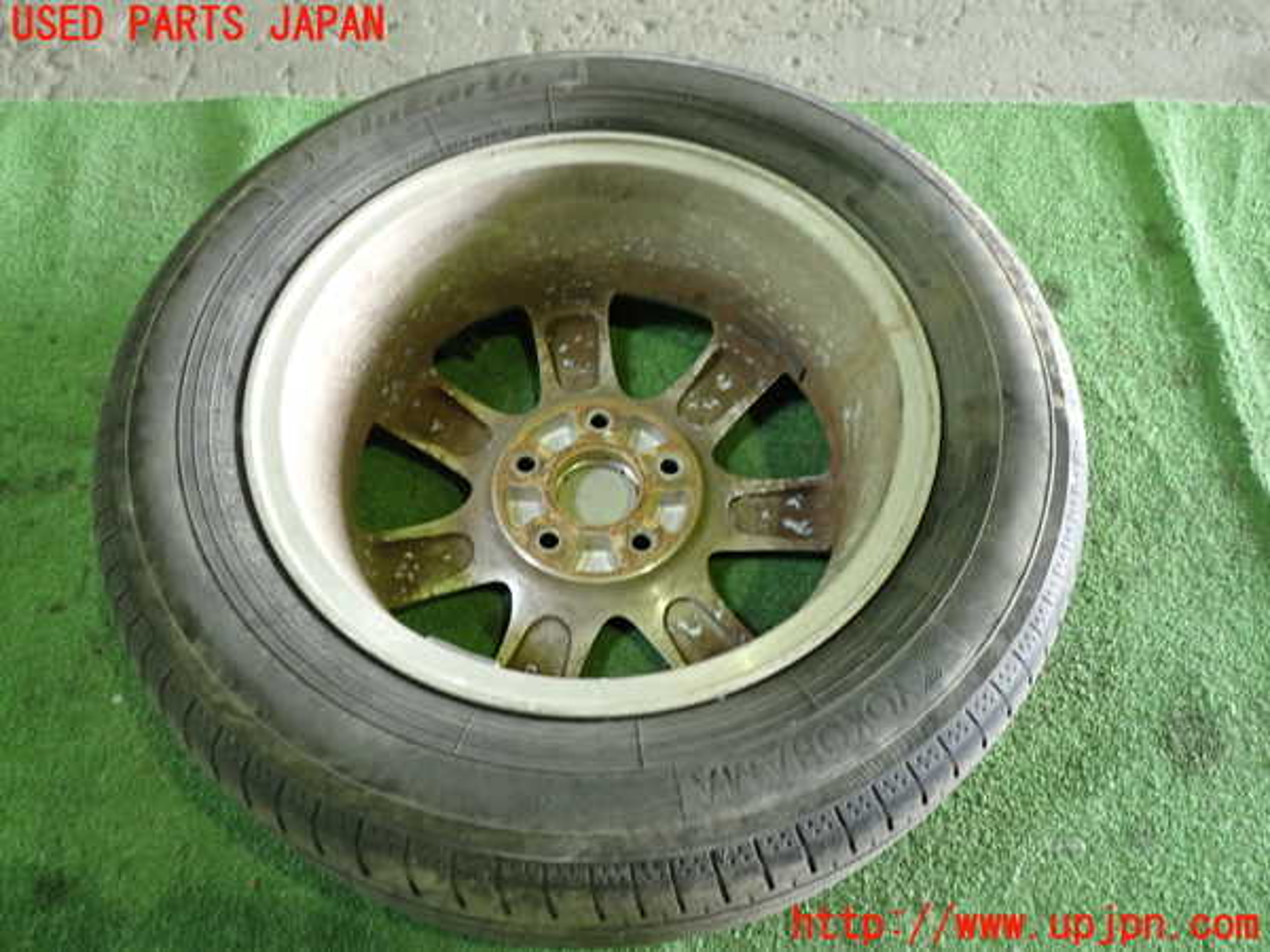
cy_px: 476
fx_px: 1101
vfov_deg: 46.8
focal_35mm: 30
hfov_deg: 60.0
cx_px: 635
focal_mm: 5.4
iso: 640
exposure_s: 1/30
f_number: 2.3
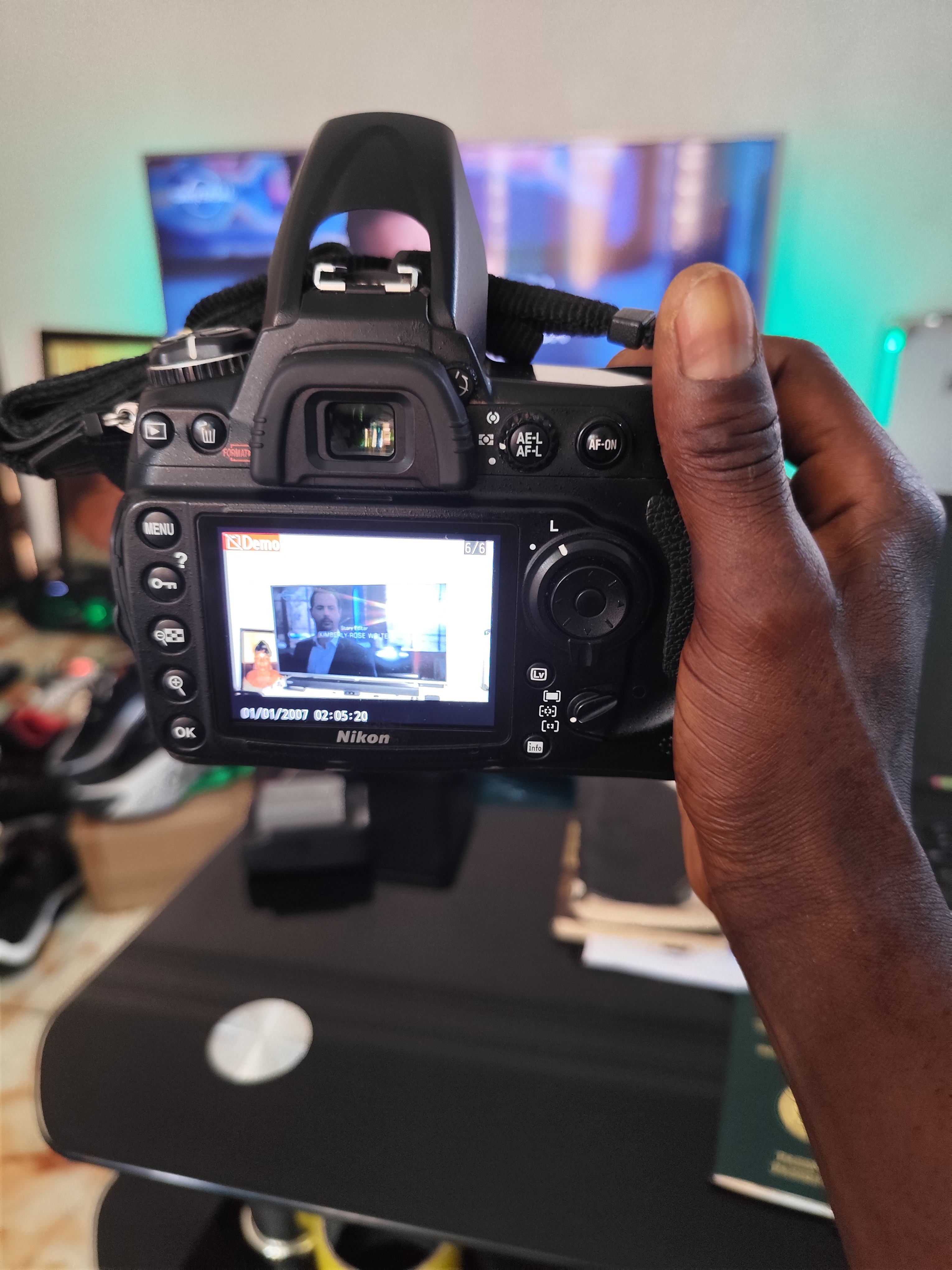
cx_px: 476
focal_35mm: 23
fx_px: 843
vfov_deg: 73.9
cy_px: 635
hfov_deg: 58.9
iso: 500
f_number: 1.65
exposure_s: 1/25
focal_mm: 6.19
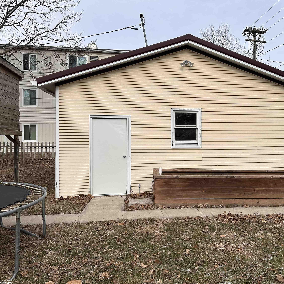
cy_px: 142
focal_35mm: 29
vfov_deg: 55.6
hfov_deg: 54.9
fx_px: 269
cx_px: 179
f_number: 1.78
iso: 80
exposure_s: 1/5000
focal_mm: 6.86
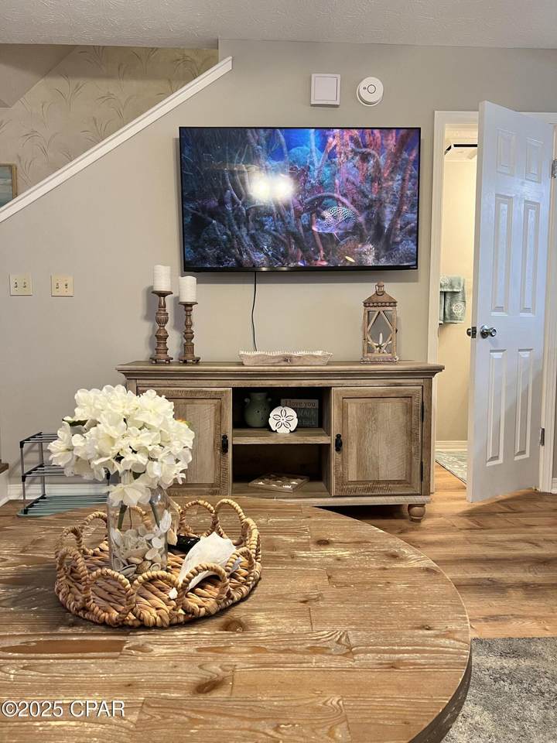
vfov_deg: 67.3
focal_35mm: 26
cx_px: 278
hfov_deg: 53.1
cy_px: 372
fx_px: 558
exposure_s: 1/60
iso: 160
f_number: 1.5
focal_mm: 5.7
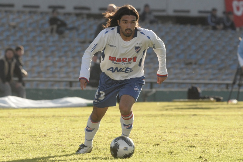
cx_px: 122
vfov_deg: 3.1
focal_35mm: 450
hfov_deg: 4.6
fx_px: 3037
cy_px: 81
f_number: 9
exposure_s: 1/2500
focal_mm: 300
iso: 2000
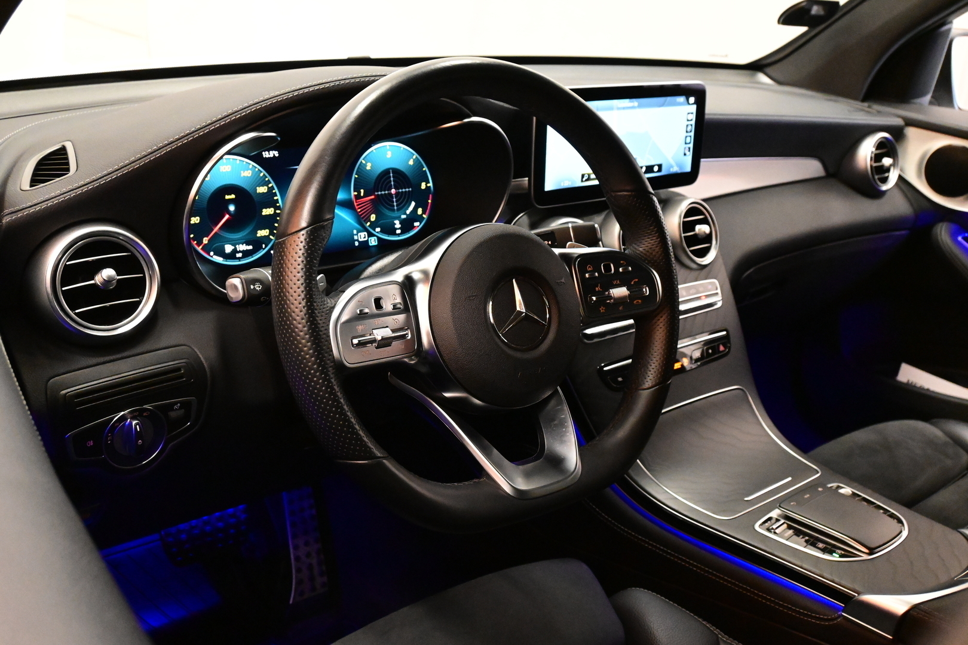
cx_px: 484
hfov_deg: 56.1
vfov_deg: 39.1
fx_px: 907
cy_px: 322
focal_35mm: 34
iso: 8000
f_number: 5.6
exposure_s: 1/100
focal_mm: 22.5
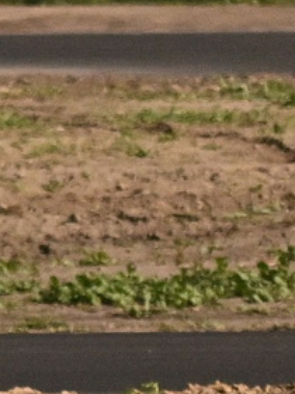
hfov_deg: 1.5
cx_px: -1424
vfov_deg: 2.0
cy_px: 280
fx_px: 11192
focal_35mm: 985
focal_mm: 75
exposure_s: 1/32000
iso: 1400
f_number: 2.8
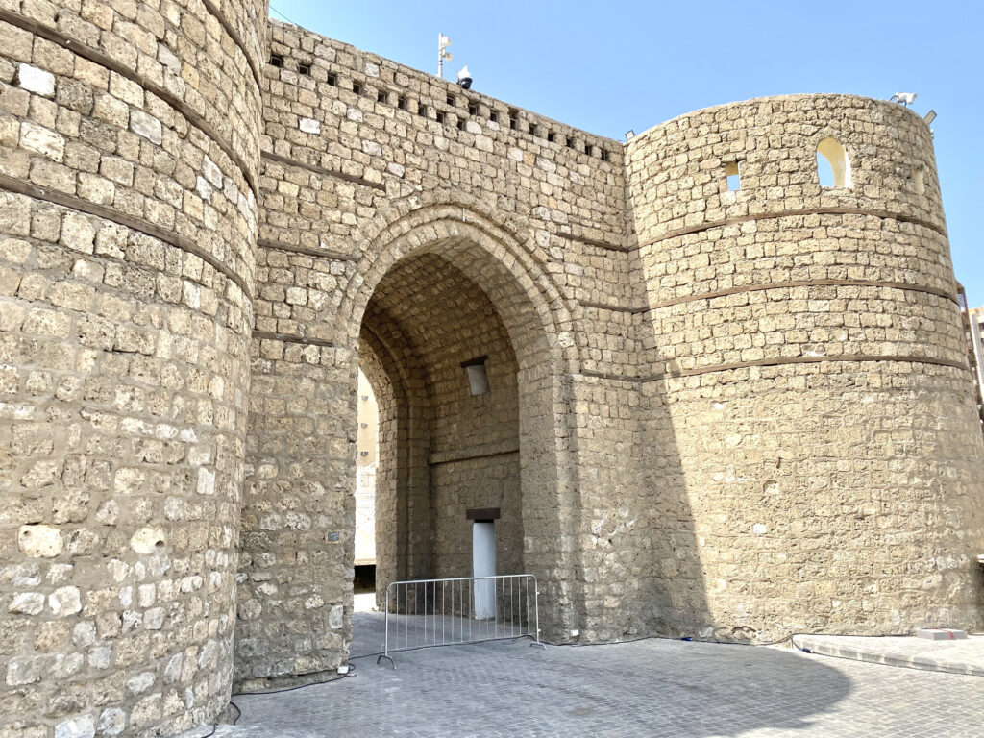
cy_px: 369
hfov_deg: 67.3
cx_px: 492
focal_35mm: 26
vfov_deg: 53.1
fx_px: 739
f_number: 1.8
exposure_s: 1/1447
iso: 32
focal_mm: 4.25
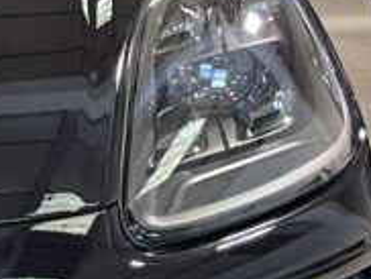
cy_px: 167
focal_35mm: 146
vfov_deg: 10.2
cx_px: -471
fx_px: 1567
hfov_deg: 11.5
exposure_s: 1/50
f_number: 1.6
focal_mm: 4.2
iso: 250
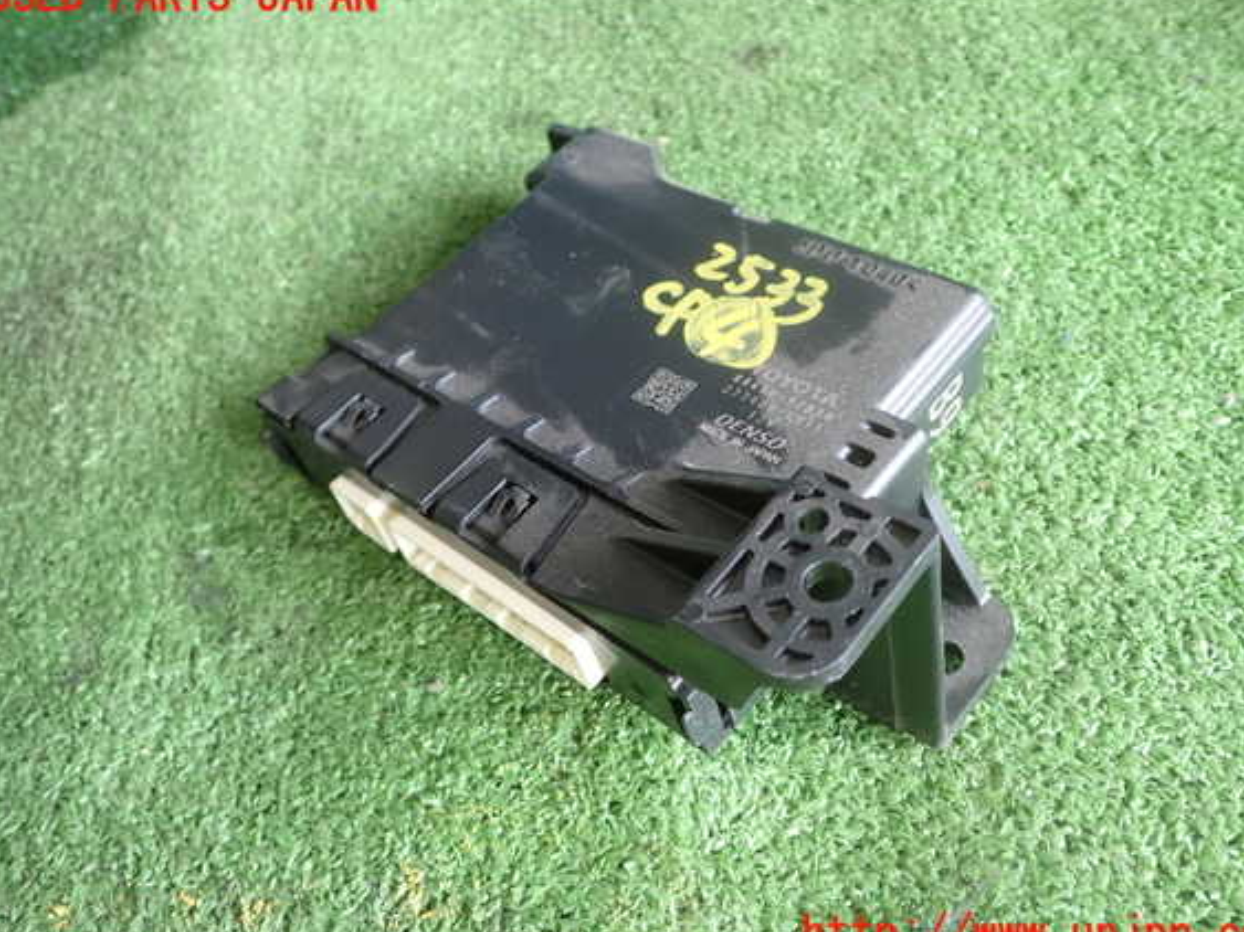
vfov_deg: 44.1
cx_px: 639
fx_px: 1150
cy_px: 466
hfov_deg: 56.8
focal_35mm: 32
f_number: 2.3
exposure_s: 1/60
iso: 200
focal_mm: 5.4
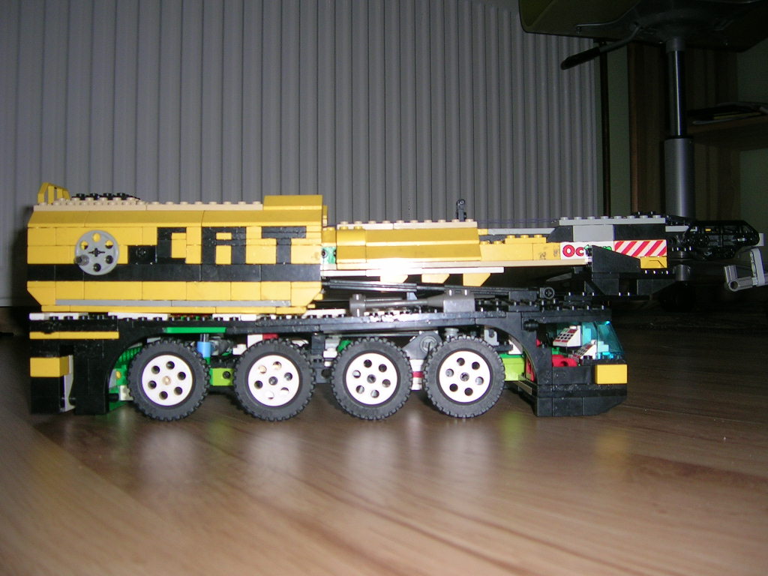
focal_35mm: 35
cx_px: 384
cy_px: 288
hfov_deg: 52.6
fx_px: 777
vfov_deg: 40.7
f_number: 2.8
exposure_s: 1/60.1
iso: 50
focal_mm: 5.4
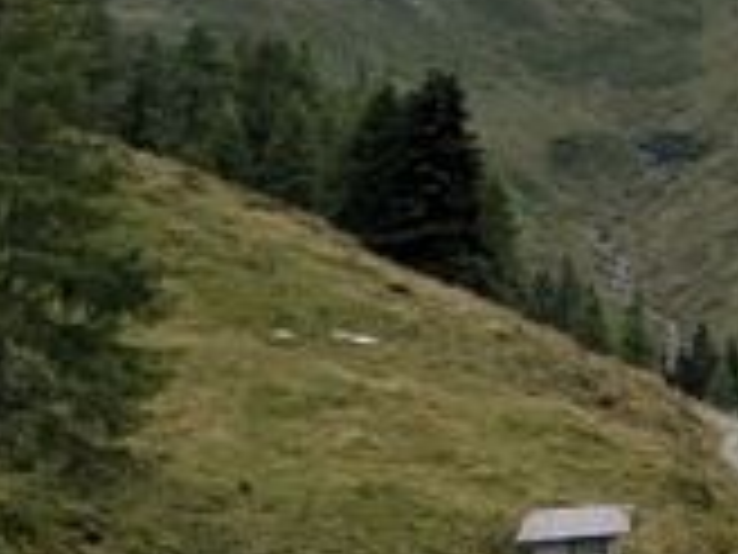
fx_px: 2324
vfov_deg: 13.2
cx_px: 1926
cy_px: -142
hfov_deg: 12.6
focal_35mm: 109
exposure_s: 1/1923
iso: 53
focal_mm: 1.83
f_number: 2.2
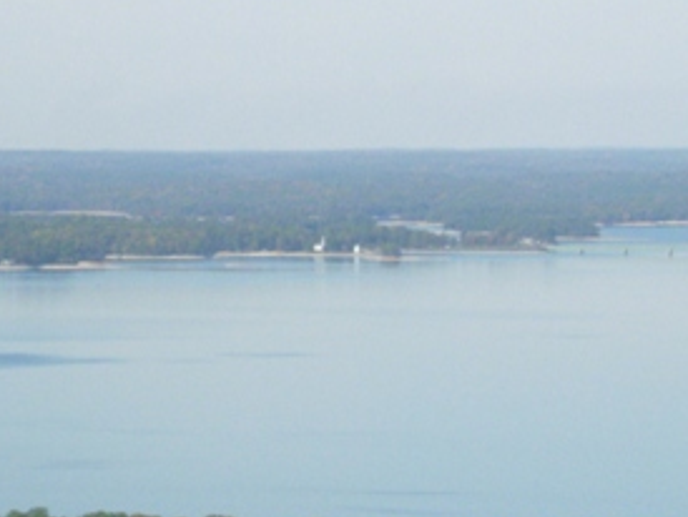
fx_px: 5848
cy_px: 181
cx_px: 572
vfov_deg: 5.1
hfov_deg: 6.7
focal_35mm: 294
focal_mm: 26.3
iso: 400
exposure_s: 1/1024
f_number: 7.3
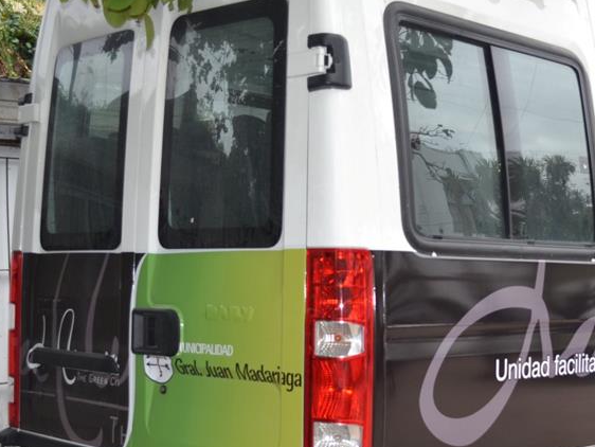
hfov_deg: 29.4
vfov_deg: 22.5
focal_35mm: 65
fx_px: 1118
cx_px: 443
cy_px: 285
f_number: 4
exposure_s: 1/160
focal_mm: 22
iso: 100
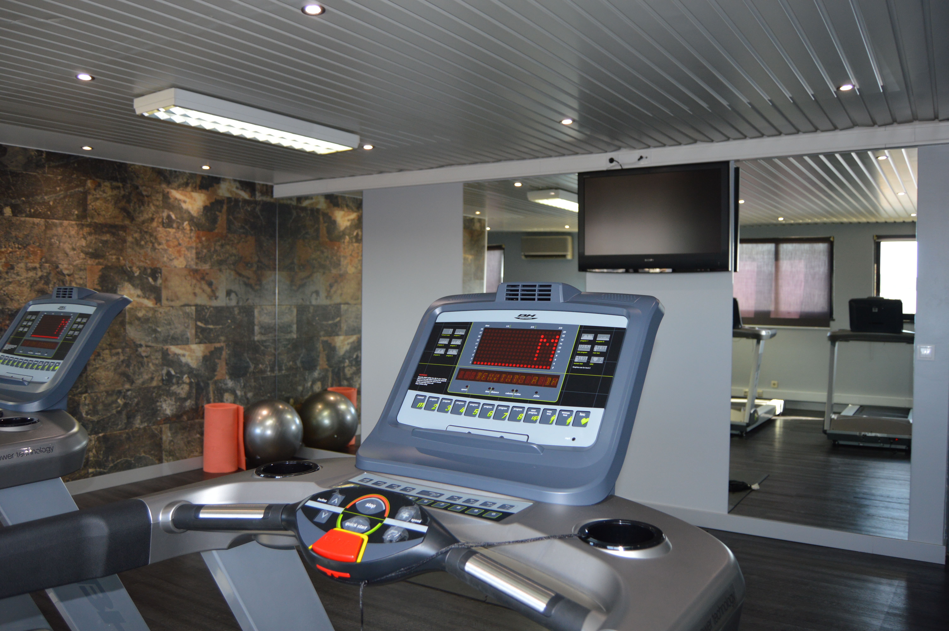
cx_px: 474
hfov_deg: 67.4
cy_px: 316
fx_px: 711
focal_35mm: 27
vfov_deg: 47.8
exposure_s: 1/60
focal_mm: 18
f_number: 4
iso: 400
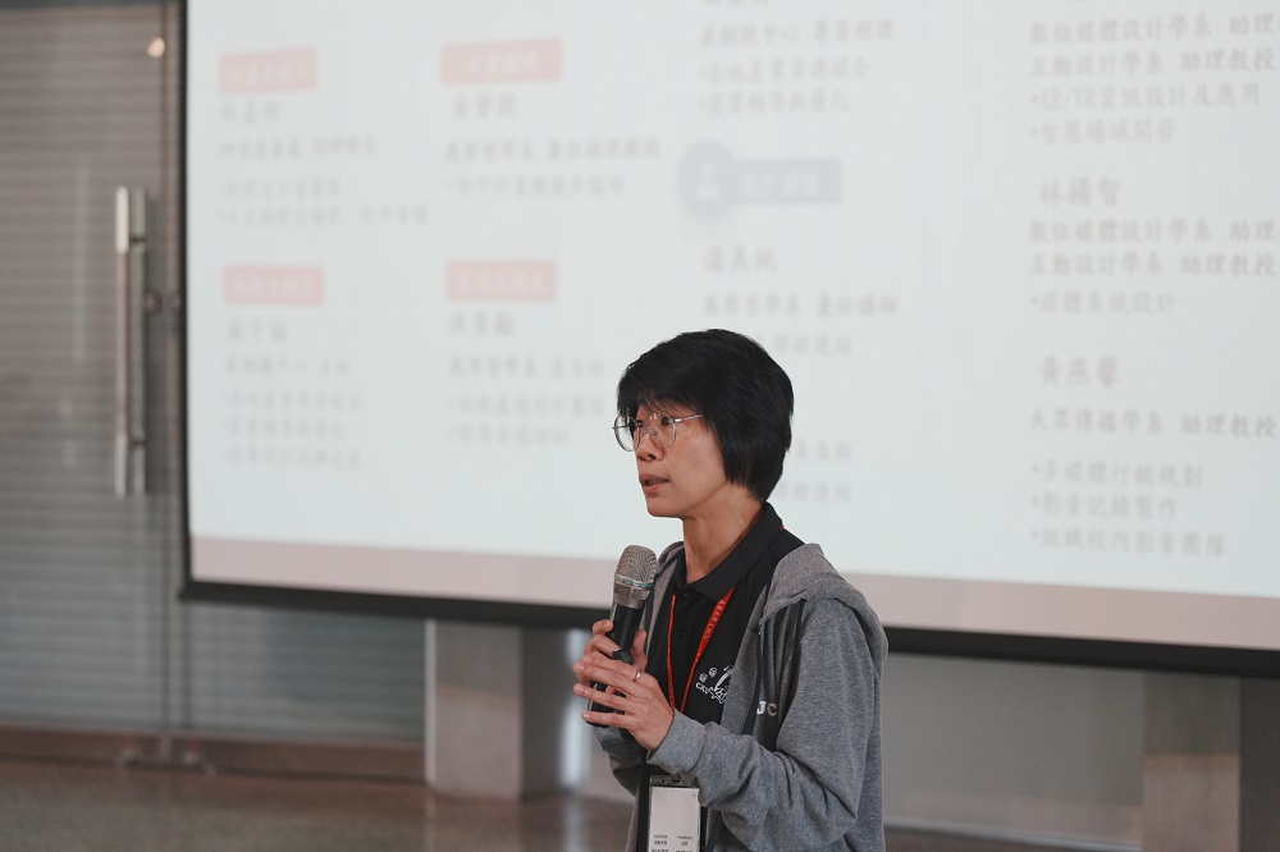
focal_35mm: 105
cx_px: 640
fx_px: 3732
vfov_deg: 13.0
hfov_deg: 19.5
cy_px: 426
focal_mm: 105
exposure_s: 1/250
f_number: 4
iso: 2500
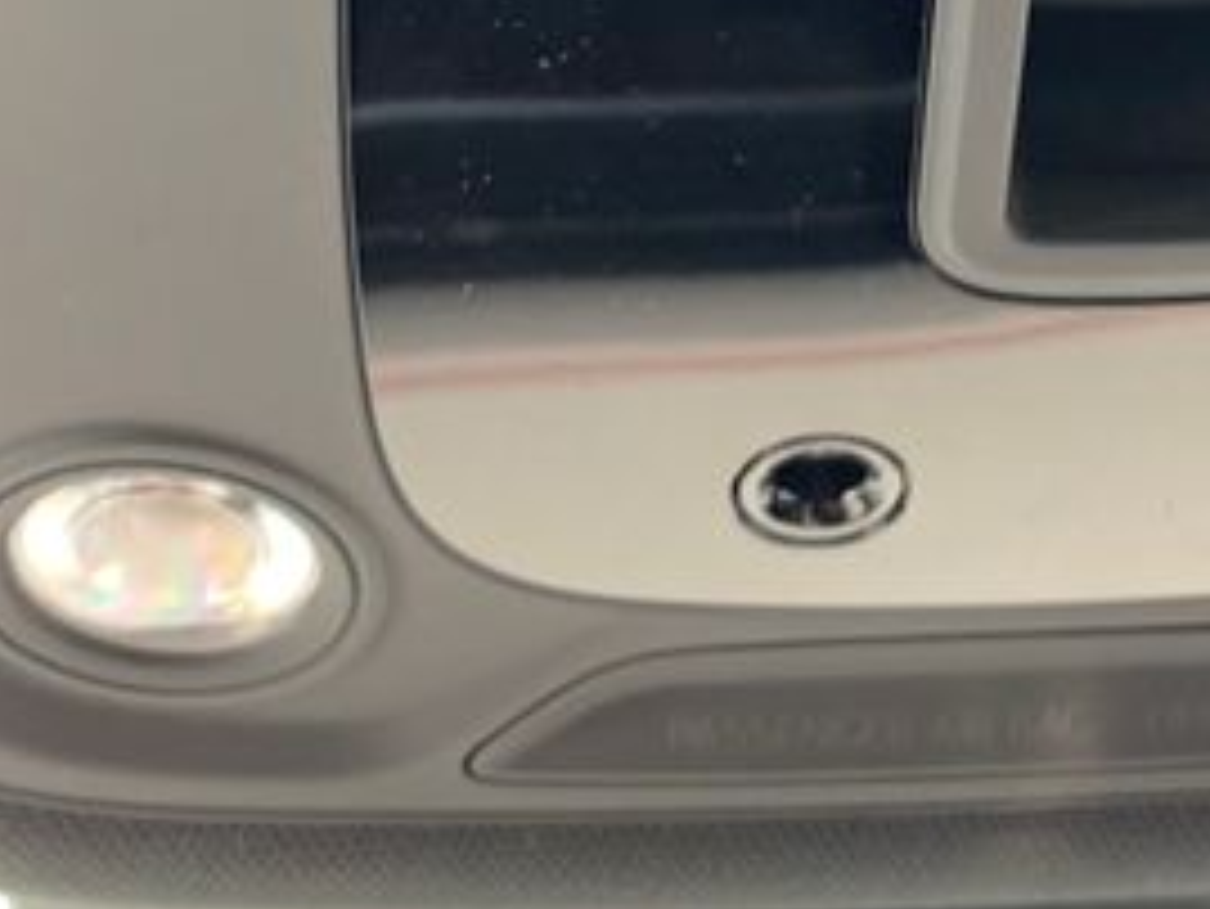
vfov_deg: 13.8
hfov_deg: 19.3
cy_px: -544
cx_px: 1214
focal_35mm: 99
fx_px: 3462
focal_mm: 4.25
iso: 100
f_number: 1.8
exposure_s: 1/109
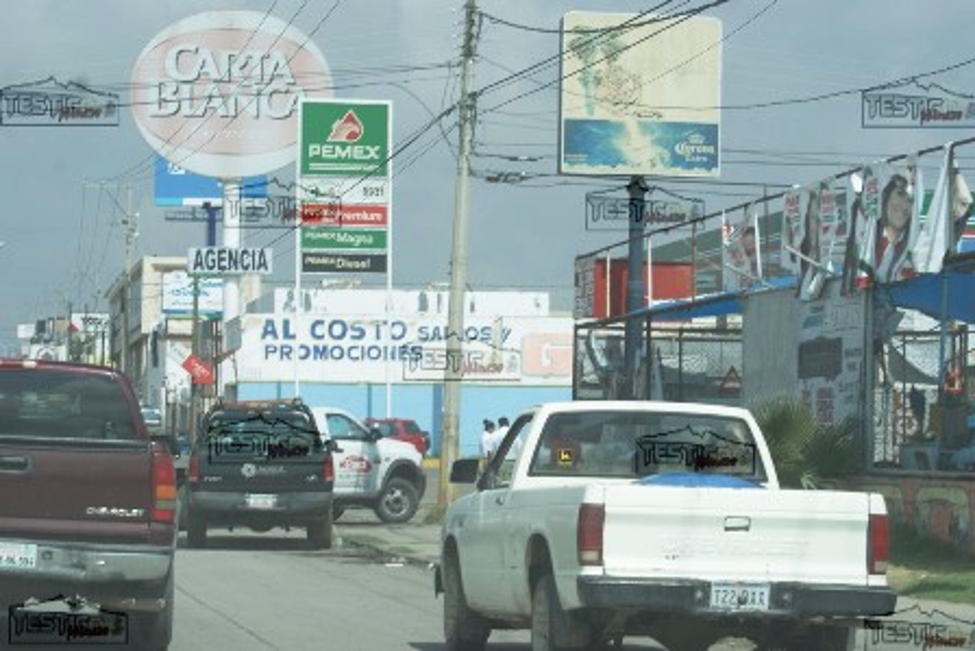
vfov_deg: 12.2
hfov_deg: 18.2
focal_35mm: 112
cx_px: 488
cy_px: 326
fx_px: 3048
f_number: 10
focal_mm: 75
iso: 100
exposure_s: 1/160
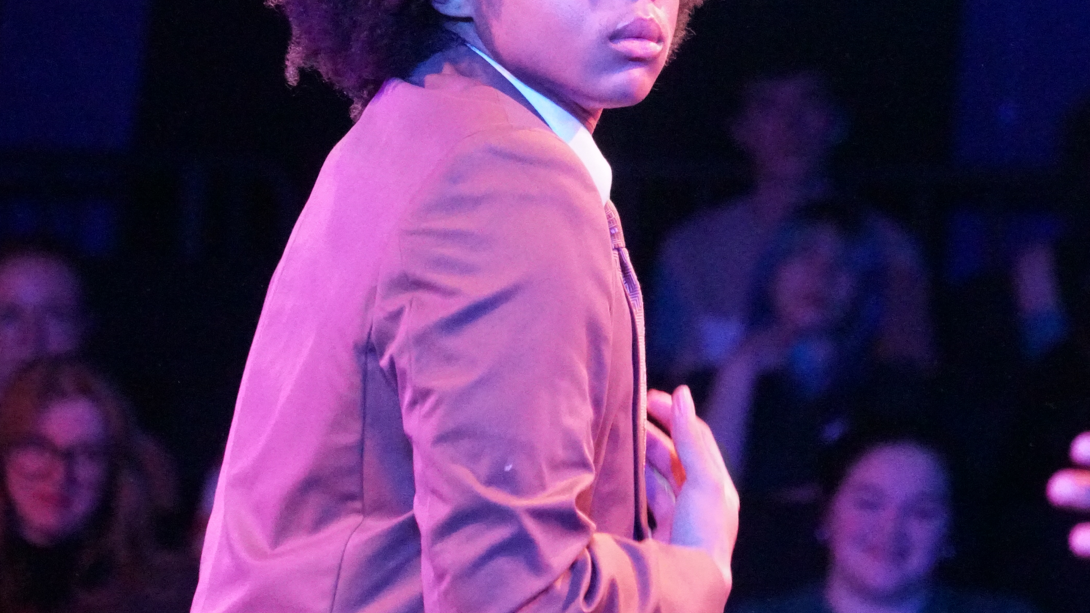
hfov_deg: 6.9
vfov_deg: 3.9
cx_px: 533
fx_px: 8989
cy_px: 74
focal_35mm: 311
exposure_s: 1/320
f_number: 6.3
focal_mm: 157
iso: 25600
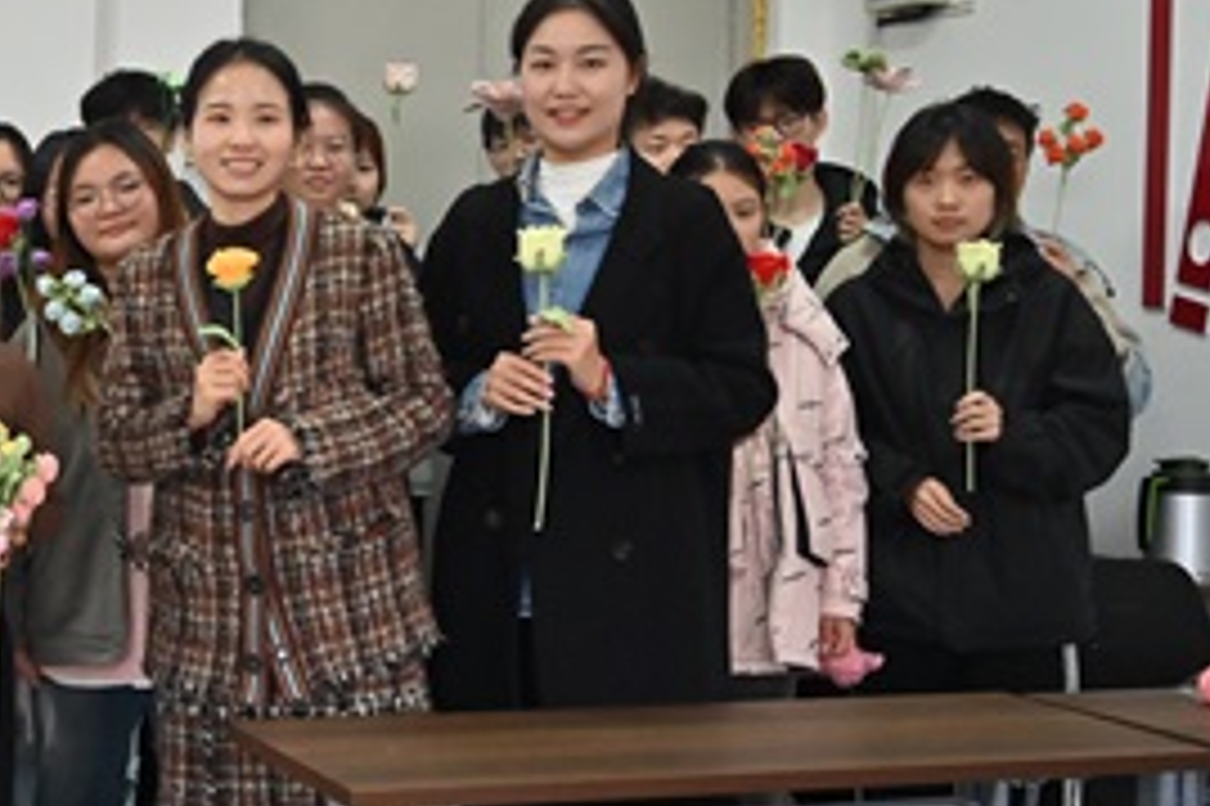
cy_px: 367
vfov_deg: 20.0
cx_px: -63
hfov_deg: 27.5
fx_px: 2288
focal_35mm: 68
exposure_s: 1/160
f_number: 5.6
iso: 2500
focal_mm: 30.5
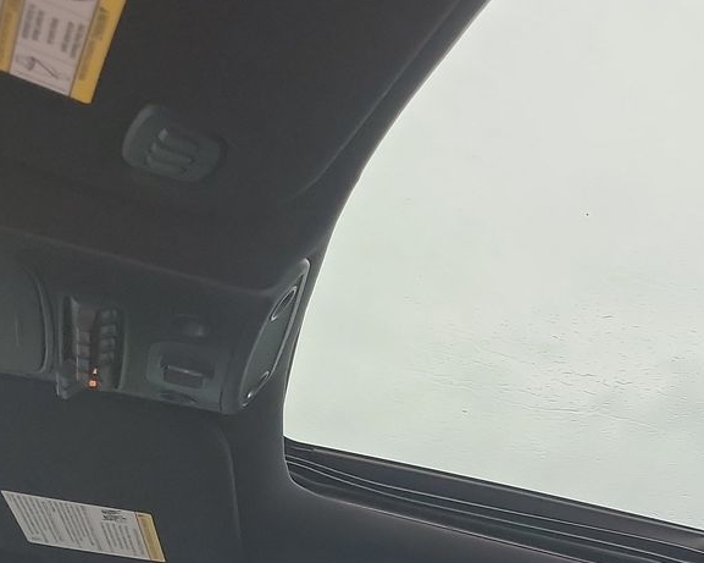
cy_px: 617
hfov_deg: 25.1
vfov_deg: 22.2
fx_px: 1354
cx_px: 921
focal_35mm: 65
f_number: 1.8
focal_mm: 6.7
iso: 320
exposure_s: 1/59
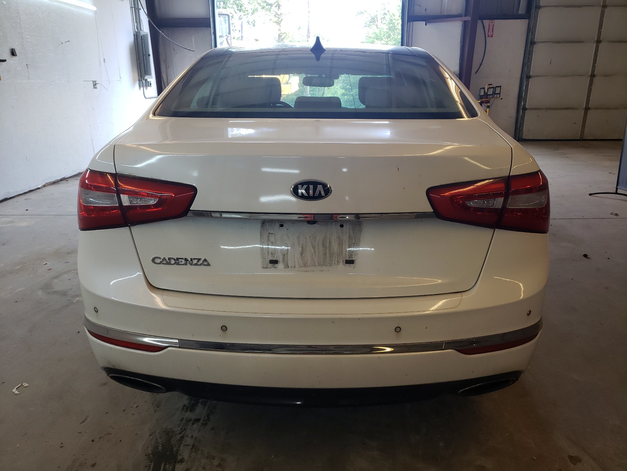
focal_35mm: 26
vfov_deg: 53.1
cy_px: 236
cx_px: 314
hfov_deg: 67.3
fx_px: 471
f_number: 1.5
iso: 65
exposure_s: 1/120
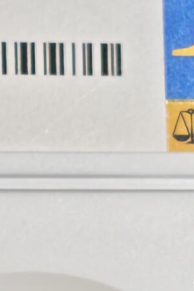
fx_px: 3562
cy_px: 306
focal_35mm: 441
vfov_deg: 4.7
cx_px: 8
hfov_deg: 3.1
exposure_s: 1/469
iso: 50
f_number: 1.5
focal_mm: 4.94
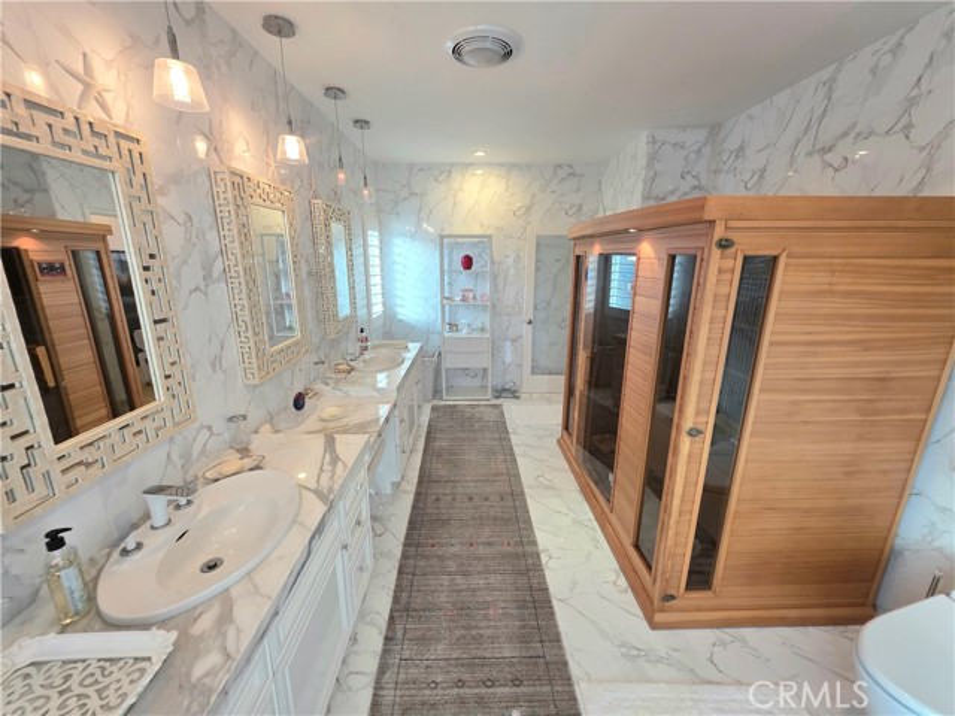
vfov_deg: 89.9
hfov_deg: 106.2
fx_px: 359
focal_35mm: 13
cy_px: 358
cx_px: 478
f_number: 1.9
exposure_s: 1/120
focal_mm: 2.2
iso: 160
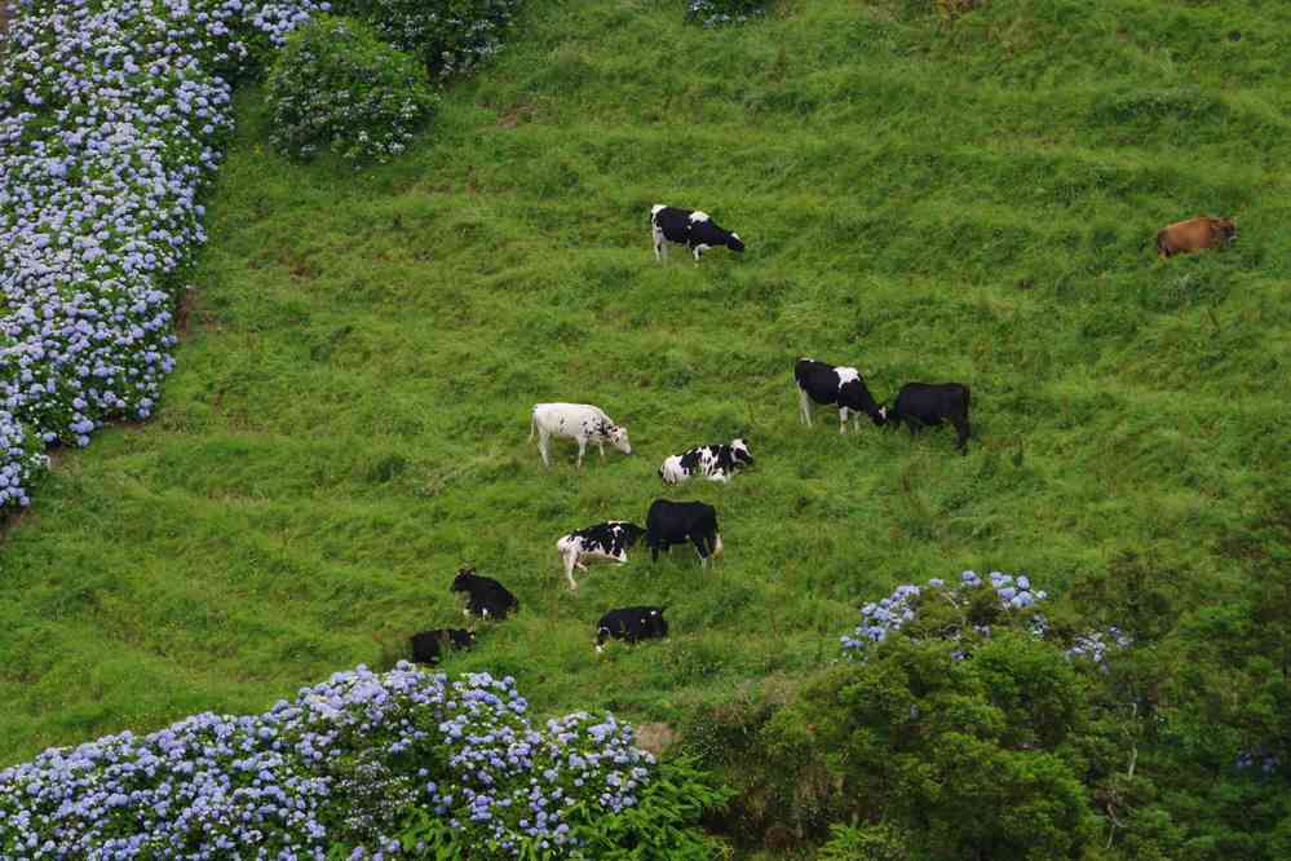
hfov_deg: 10.2
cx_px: 646
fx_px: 7261
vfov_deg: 6.8
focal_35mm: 202
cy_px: 430
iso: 200
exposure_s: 1/200
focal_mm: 135
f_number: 7.1
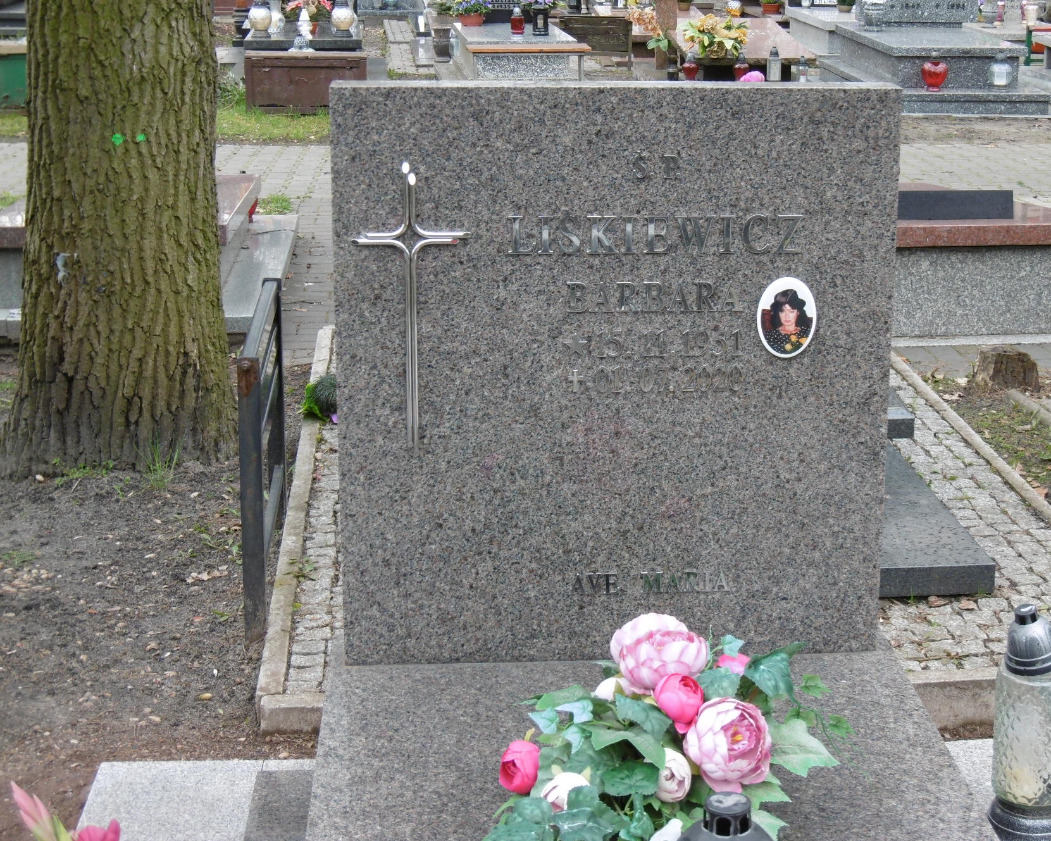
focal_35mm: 71
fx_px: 2209
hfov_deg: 26.7
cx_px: 638
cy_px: 358
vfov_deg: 21.5
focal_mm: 10.5
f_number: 4.2
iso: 100
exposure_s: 1/80
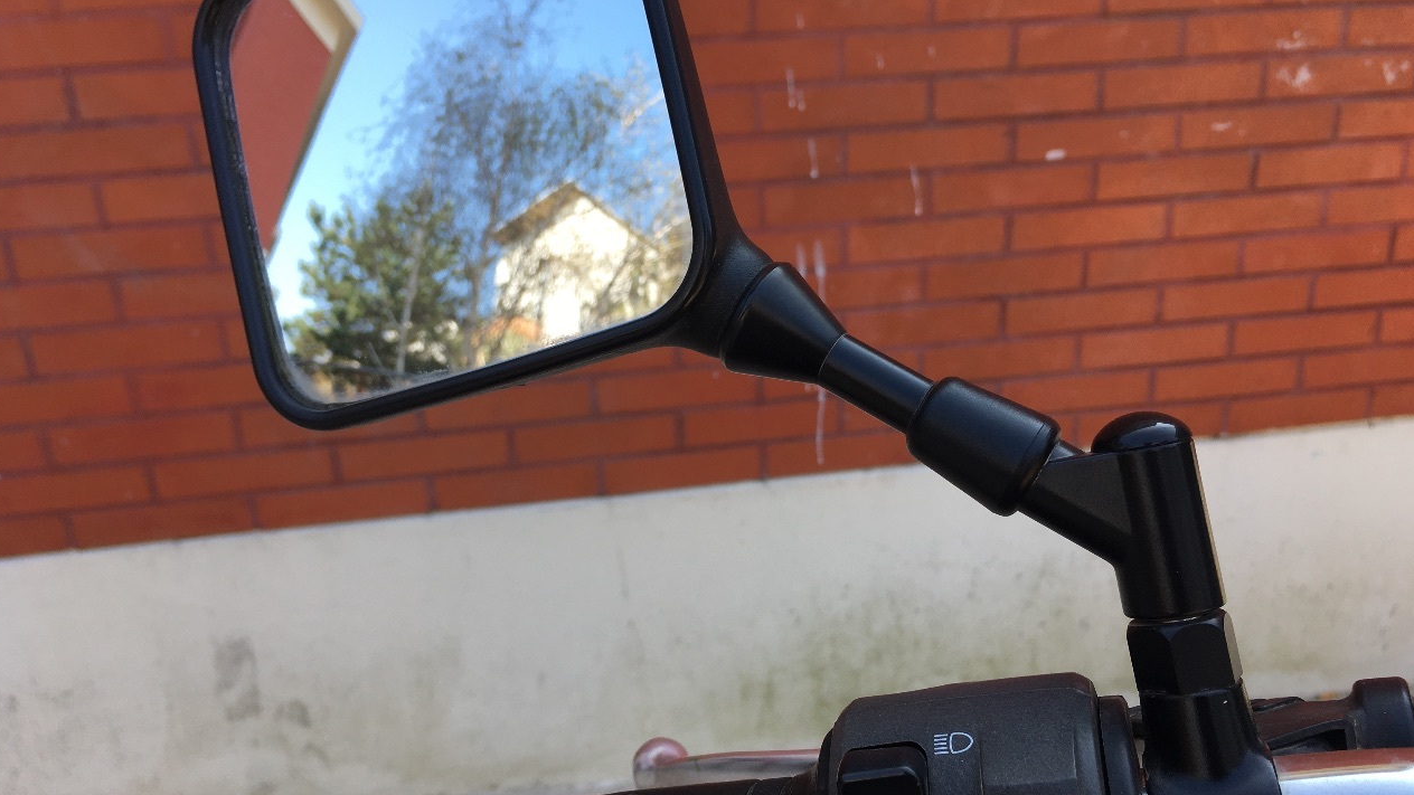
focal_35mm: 32
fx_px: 1200
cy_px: 410
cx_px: 700
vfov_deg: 36.7
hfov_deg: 61.0
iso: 25
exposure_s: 1/289
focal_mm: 4.15
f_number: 2.2
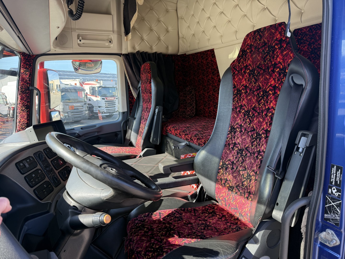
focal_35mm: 24
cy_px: 130
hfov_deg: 71.6
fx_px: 239
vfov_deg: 56.8
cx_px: 172
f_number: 1.78
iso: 100
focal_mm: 6.76
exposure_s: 1/393
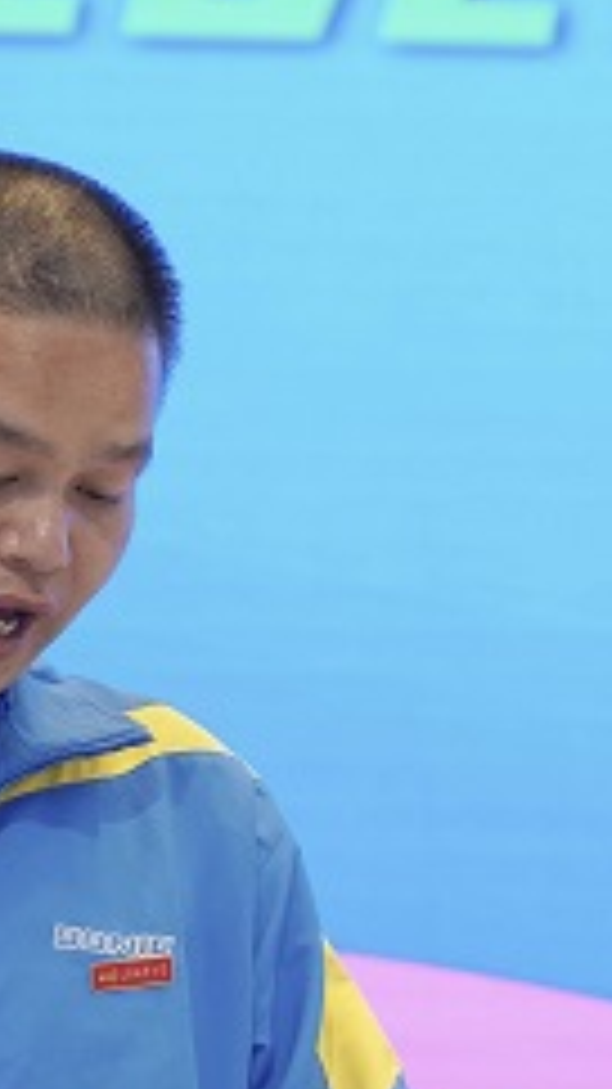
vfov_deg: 9.3
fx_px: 6669
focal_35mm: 231
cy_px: 866
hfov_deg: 5.3
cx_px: 333
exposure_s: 1/160
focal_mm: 70
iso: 1000
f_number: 4
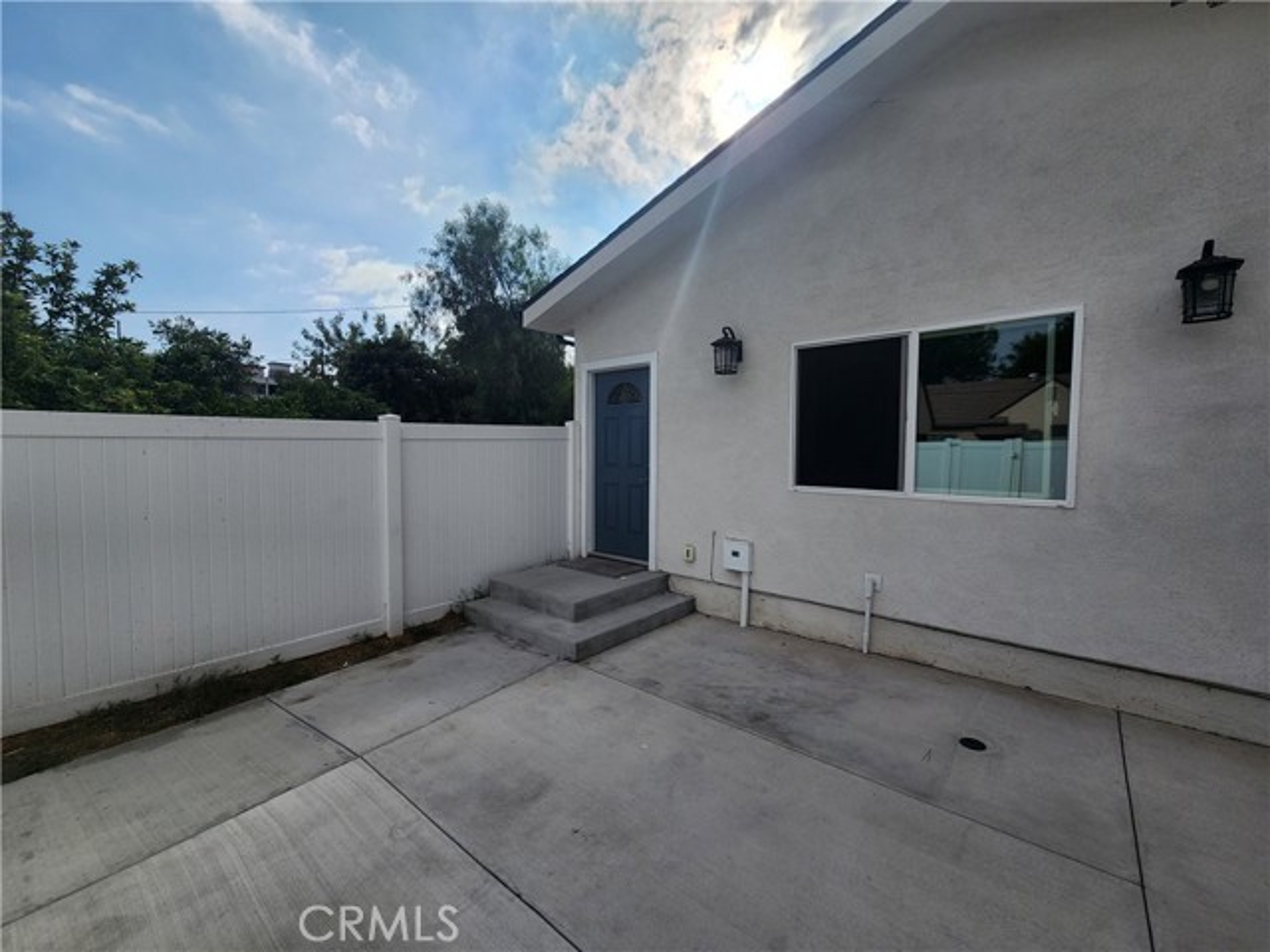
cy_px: 476
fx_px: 477
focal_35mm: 13
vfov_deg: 89.9
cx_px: 635
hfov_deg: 106.2
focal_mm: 2.2
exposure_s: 1/3255
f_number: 2.2
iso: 50
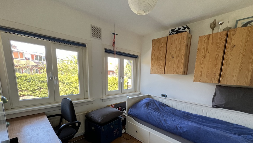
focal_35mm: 15
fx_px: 101
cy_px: 93
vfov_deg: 69.0
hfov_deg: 103.0
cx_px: 129
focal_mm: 1.57
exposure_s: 1/99
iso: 100
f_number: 1.8
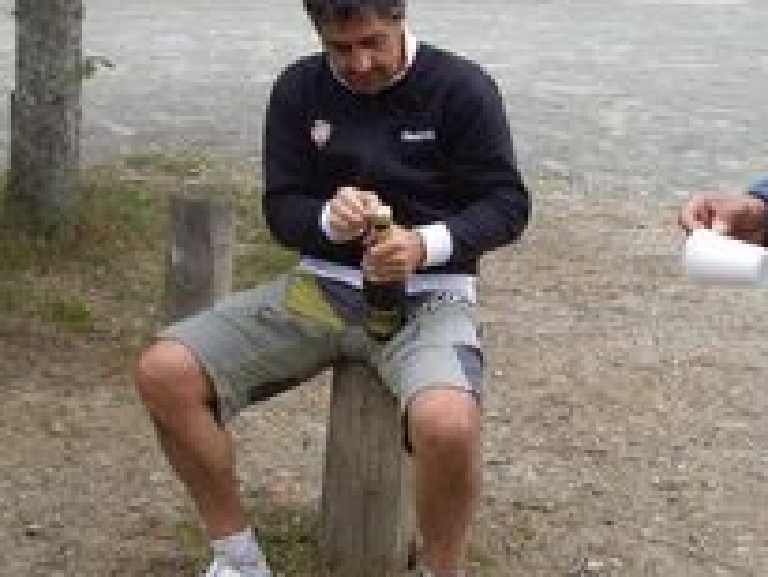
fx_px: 1643
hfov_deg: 26.2
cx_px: 480
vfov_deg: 19.9
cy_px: 247
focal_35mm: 74
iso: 64
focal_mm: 7.9
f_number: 2.8
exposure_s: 1/200
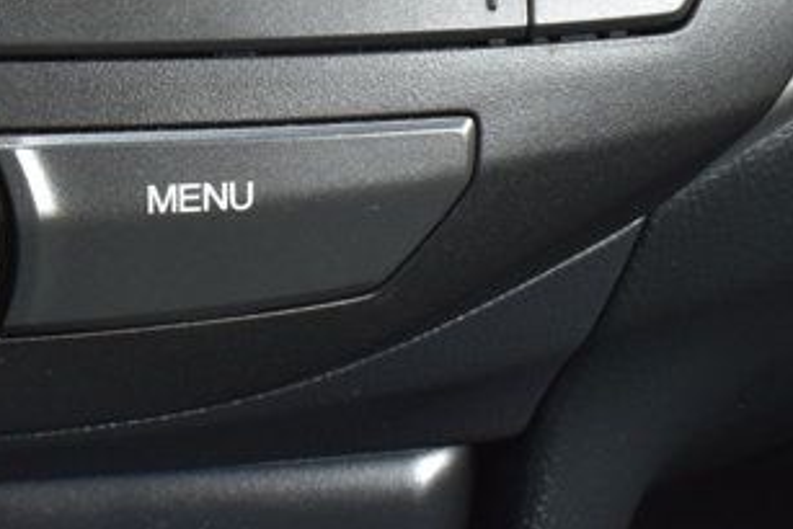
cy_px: -137
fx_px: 2644
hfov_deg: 16.2
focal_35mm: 120
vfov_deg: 11.2
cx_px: -238
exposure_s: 1/20
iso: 400
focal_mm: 24
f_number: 6.3
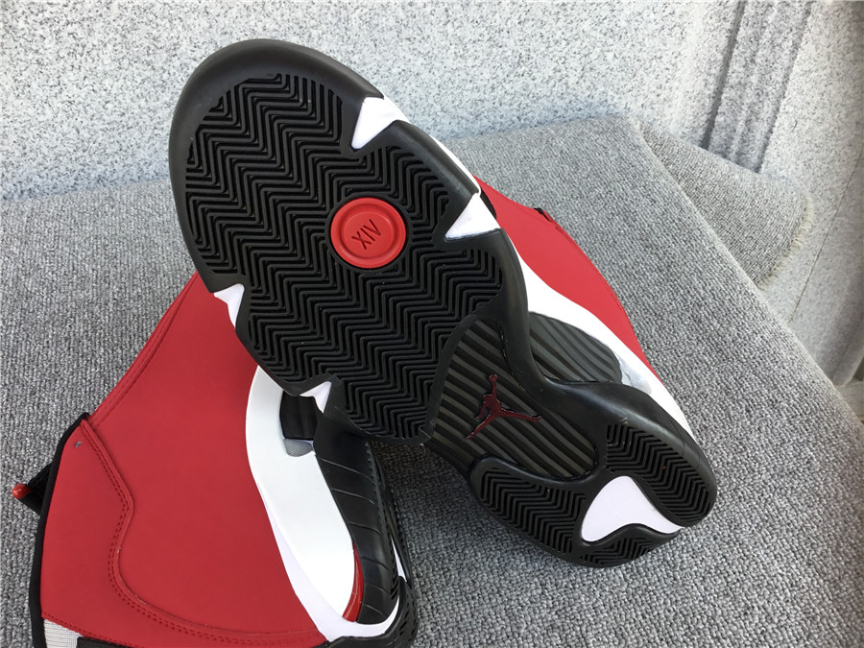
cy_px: 324
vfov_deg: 45.4
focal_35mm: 31
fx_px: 774
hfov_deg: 58.4
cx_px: 432
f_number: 2.4
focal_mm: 3.3
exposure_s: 1/100
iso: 25
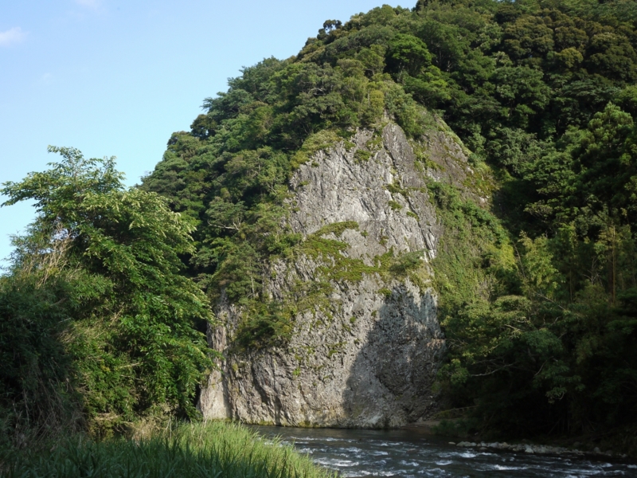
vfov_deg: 36.0
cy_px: 239
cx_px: 318
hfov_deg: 46.8
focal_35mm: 40
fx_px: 736
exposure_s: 1/200
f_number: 6.3
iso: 400
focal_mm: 20
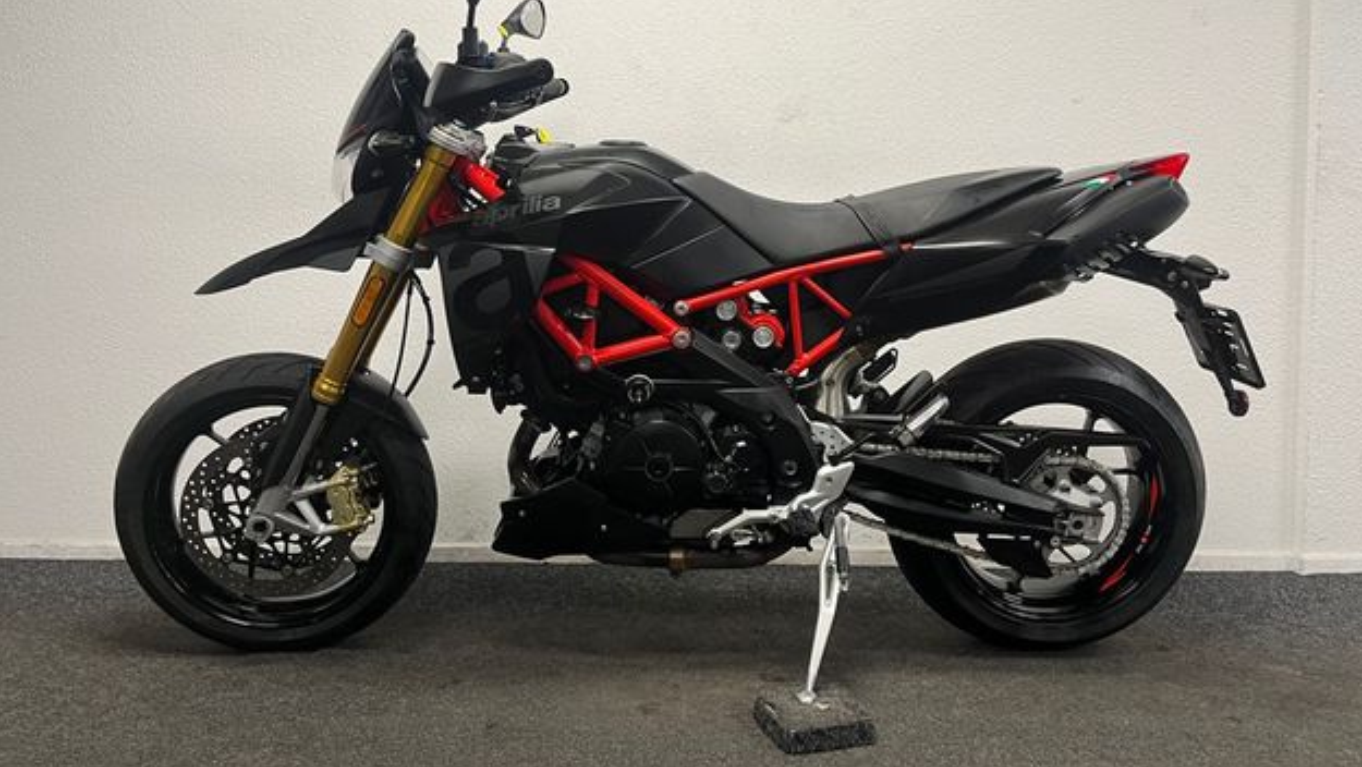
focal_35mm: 29
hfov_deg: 66.1
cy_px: 299
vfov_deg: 40.0
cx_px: 680
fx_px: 1048
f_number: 1.6
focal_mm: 5.1
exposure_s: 1/50
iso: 64
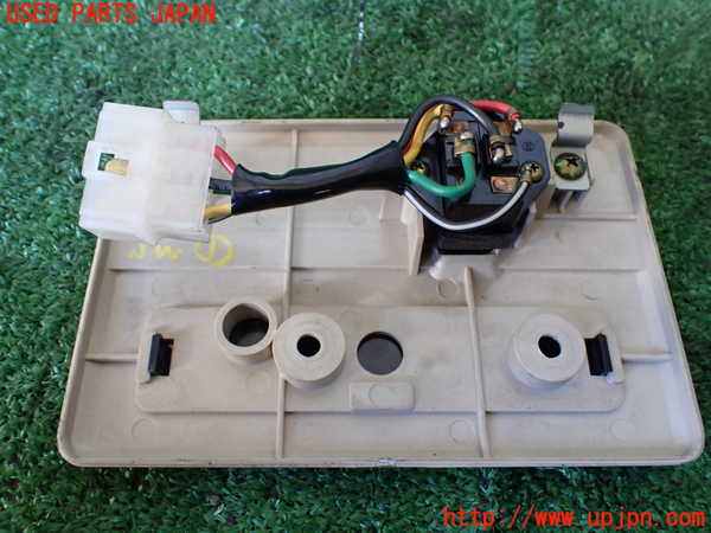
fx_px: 616
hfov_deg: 60.0
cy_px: 266
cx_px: 356
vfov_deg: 46.8
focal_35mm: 30
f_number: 2.3
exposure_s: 1/125
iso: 640
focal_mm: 5.4
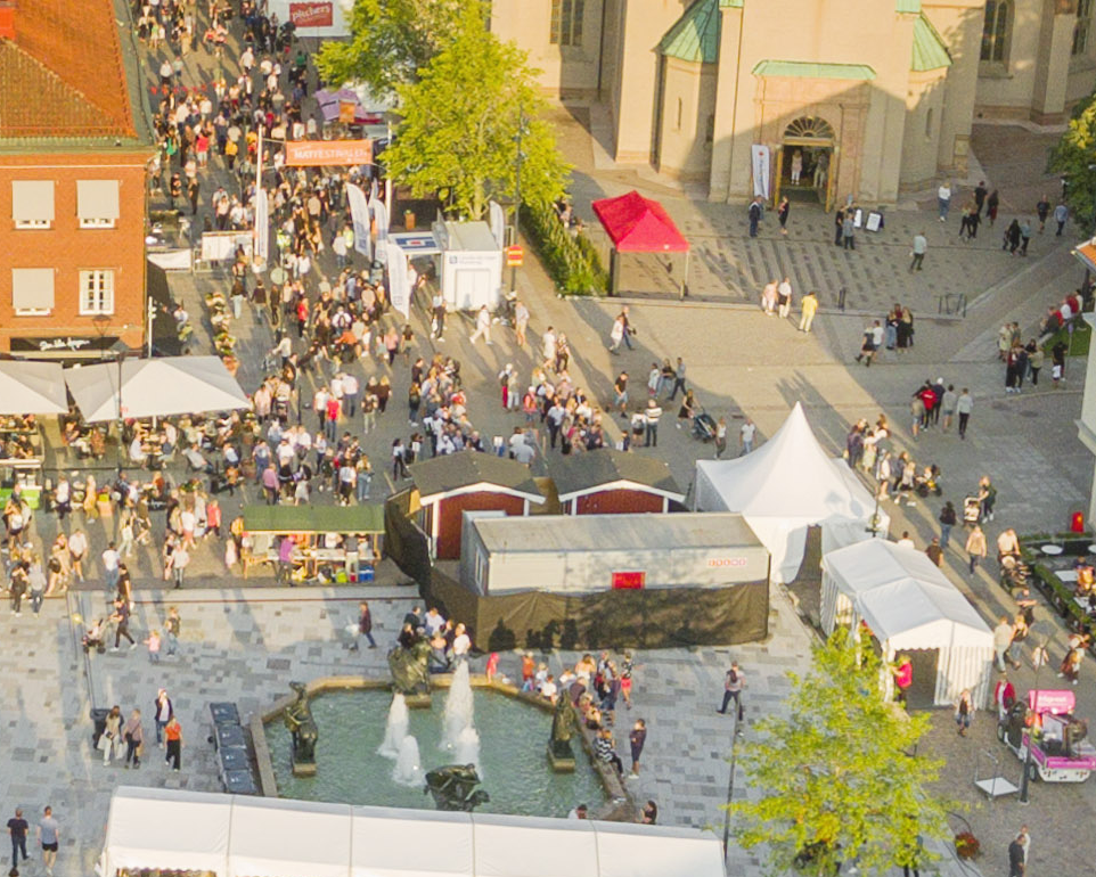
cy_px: 255
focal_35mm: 81
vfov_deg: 18.9
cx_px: 152
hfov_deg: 23.1
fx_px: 2628
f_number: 2.8
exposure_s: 1/470
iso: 100
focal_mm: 3.61
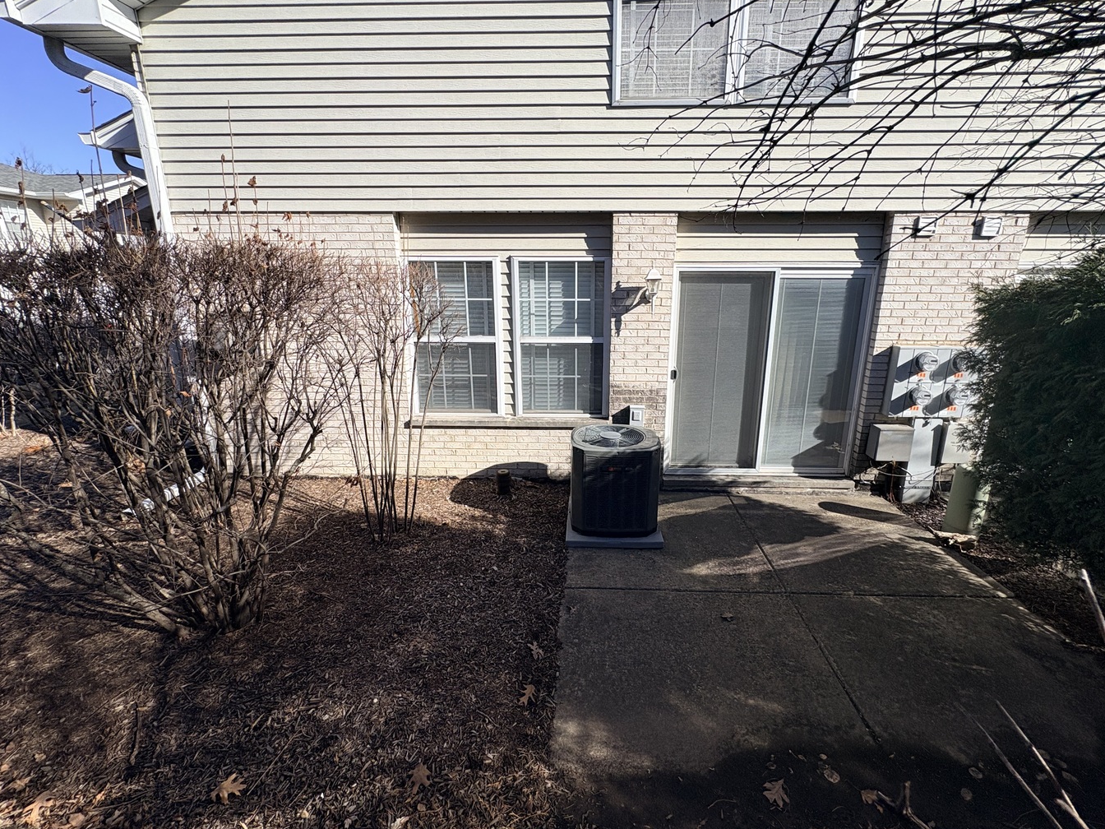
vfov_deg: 81.7
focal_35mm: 15
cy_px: 396
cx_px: 578
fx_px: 479
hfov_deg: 98.1
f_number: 2.2
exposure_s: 1/1709
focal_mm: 2.22
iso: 50
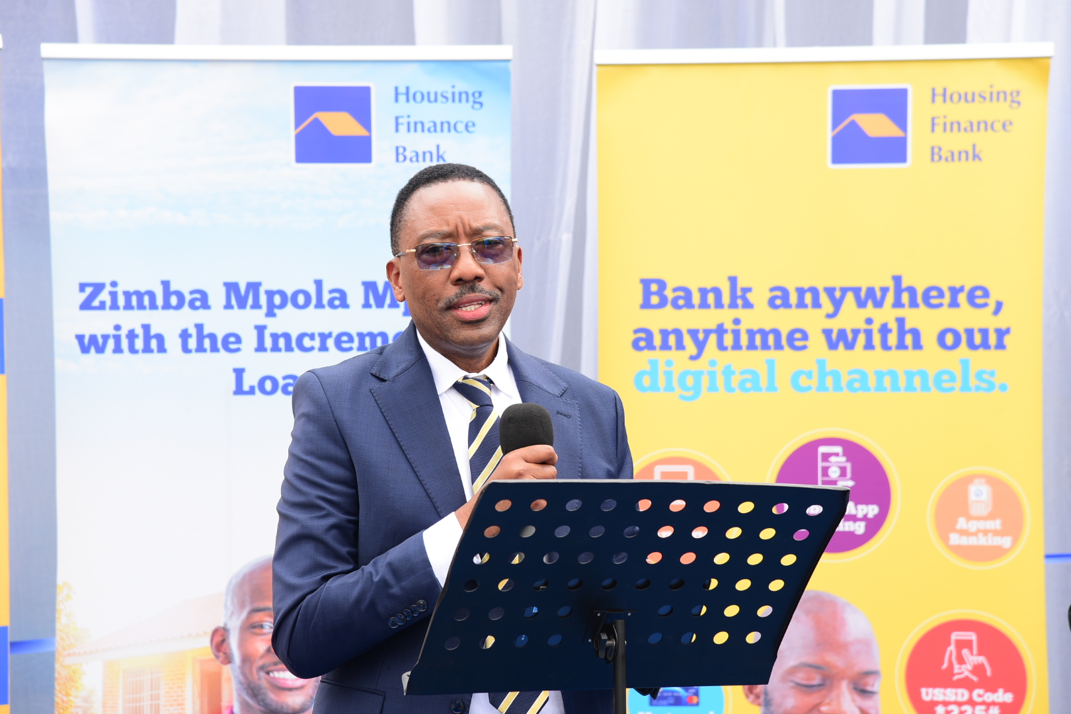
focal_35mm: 120
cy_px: 357
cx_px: 536
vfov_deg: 11.4
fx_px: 3570
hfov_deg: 17.1
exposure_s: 1/125
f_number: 6.3
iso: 250
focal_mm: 120
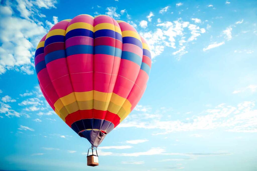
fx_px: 457
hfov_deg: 31.4
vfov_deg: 21.2
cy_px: 86
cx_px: 128
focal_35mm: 64
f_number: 6.4
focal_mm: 42.5
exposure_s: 1/300
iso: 200
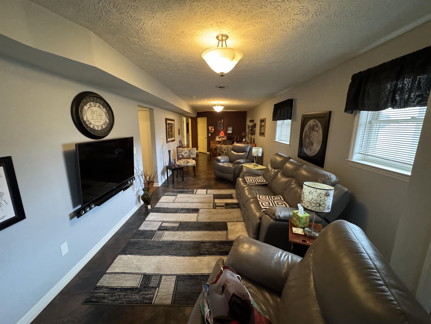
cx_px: 216
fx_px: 174
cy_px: 162
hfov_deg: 102.1
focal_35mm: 14
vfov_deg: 85.7
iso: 1000
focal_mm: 2.22
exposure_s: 1/40
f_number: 2.2
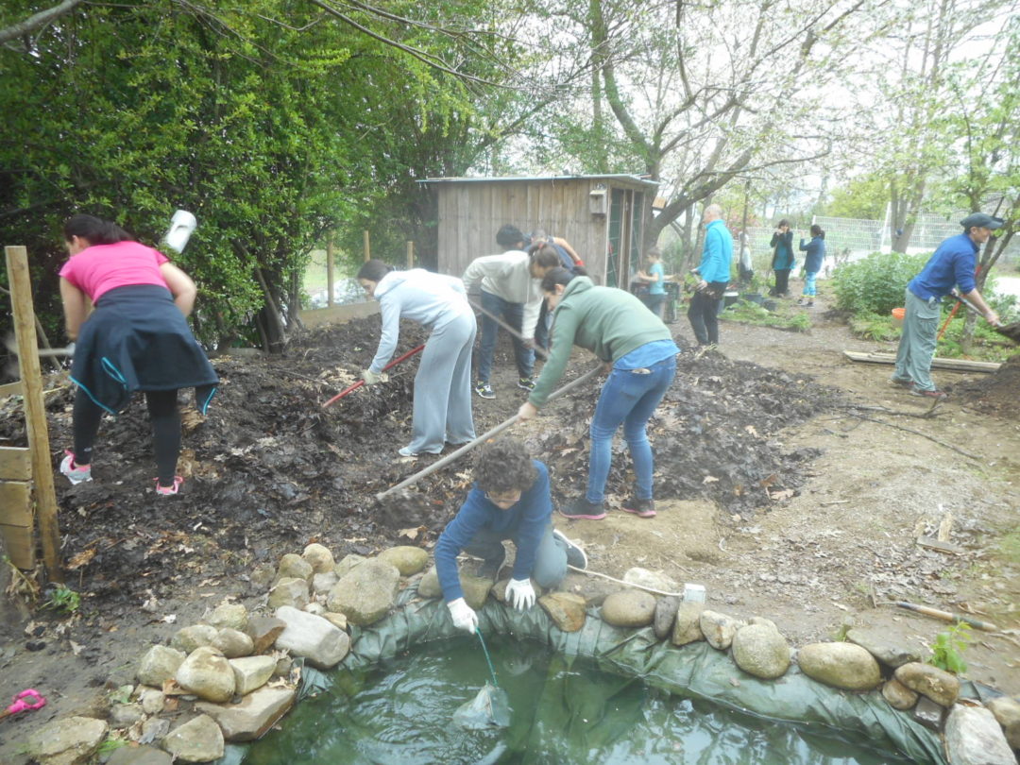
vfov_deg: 54.9
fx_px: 737
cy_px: 382
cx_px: 510
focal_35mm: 25
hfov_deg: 69.4
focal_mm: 4.5
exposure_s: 1/40
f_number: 3.7
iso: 80
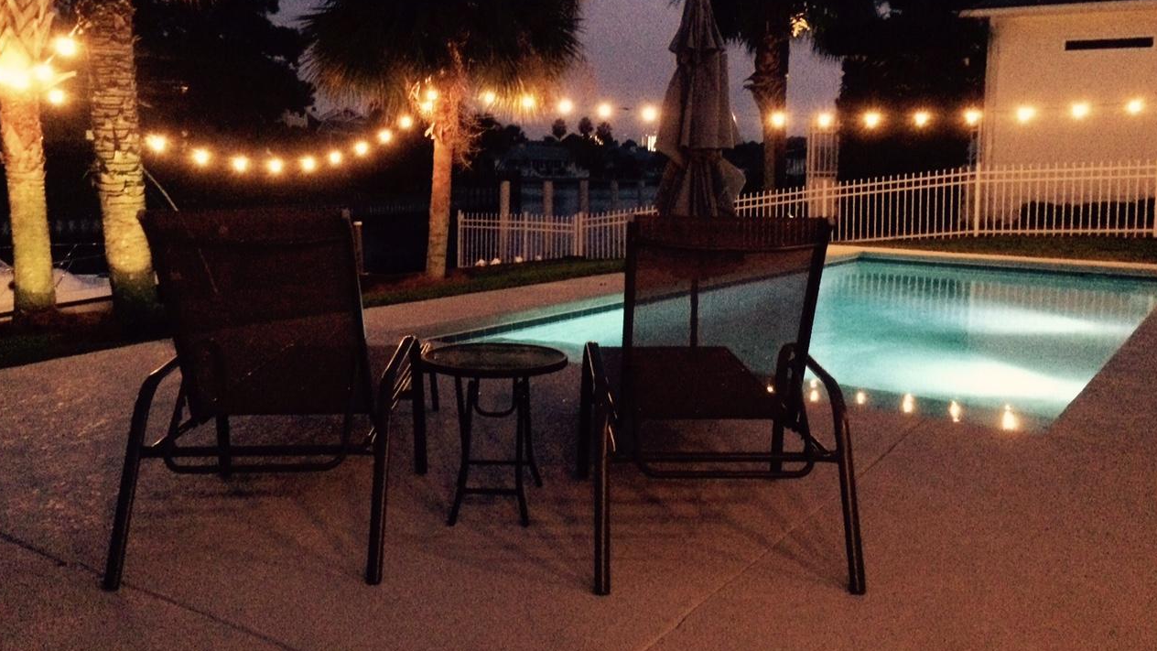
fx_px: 982
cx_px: 575
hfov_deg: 61.0
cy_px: 252
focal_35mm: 32
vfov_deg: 36.5
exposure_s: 1/15
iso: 800
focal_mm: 4.15
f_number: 2.2
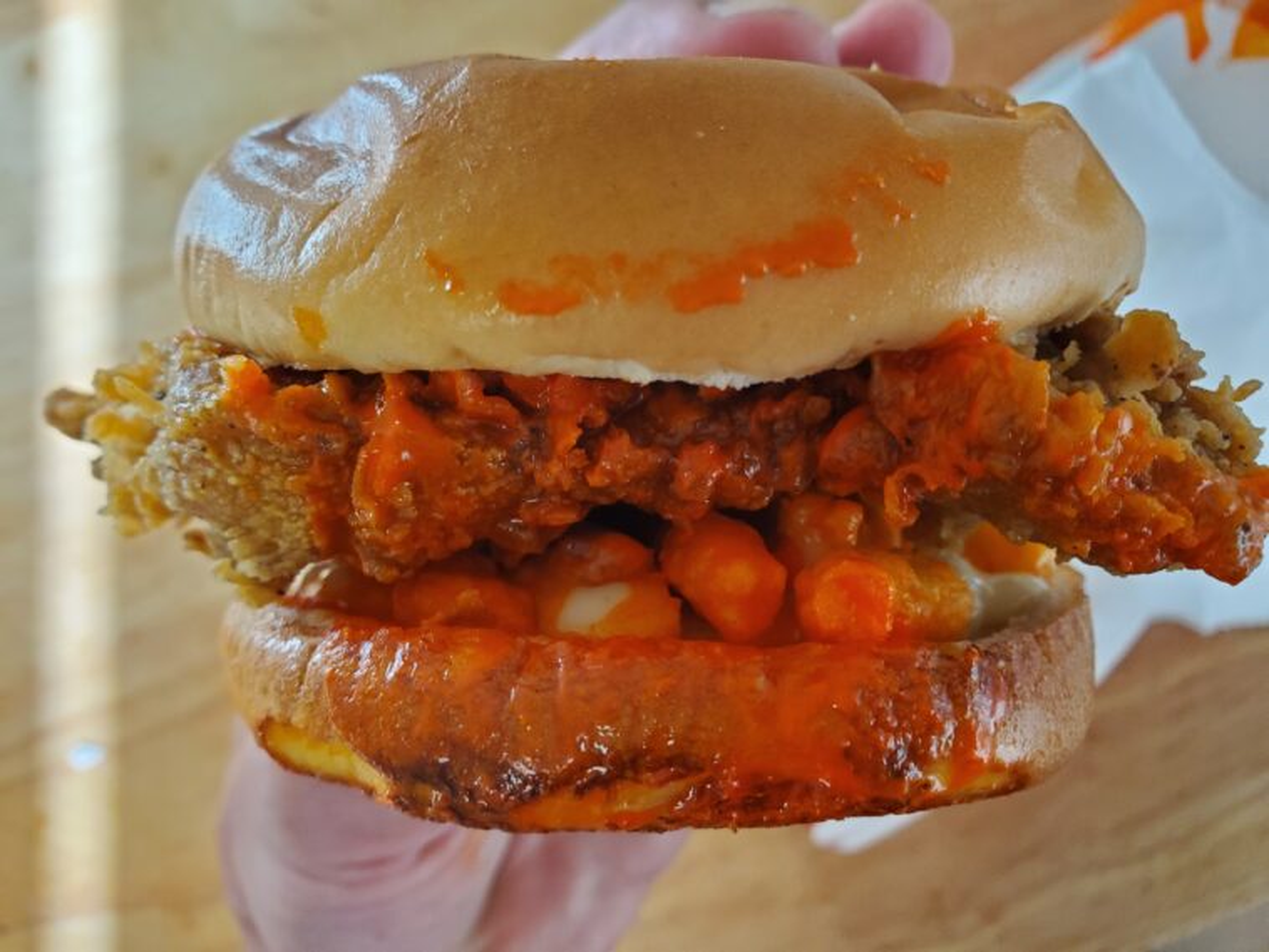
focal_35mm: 26
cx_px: 634
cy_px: 476
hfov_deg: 67.3
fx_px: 953
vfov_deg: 53.1
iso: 200
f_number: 2.4
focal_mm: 4.3
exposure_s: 1/120
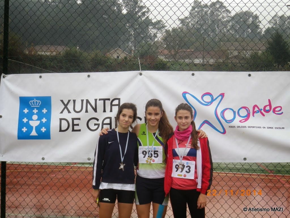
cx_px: 145
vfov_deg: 20.7
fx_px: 595
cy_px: 109
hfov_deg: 27.4
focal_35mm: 71
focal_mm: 12.5
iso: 100
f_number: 4.9
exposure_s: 1/125
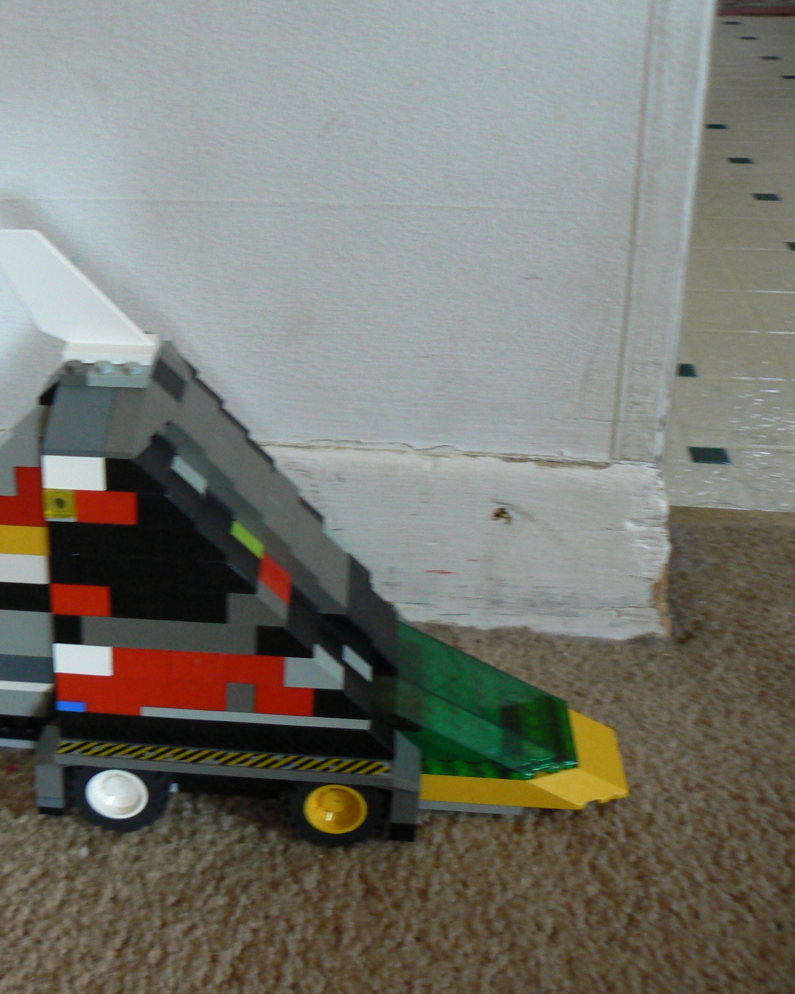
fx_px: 1382
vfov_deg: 39.5
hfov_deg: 31.2
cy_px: 498
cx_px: 155
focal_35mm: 47
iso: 160
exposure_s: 1/30
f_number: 2.8
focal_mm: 6
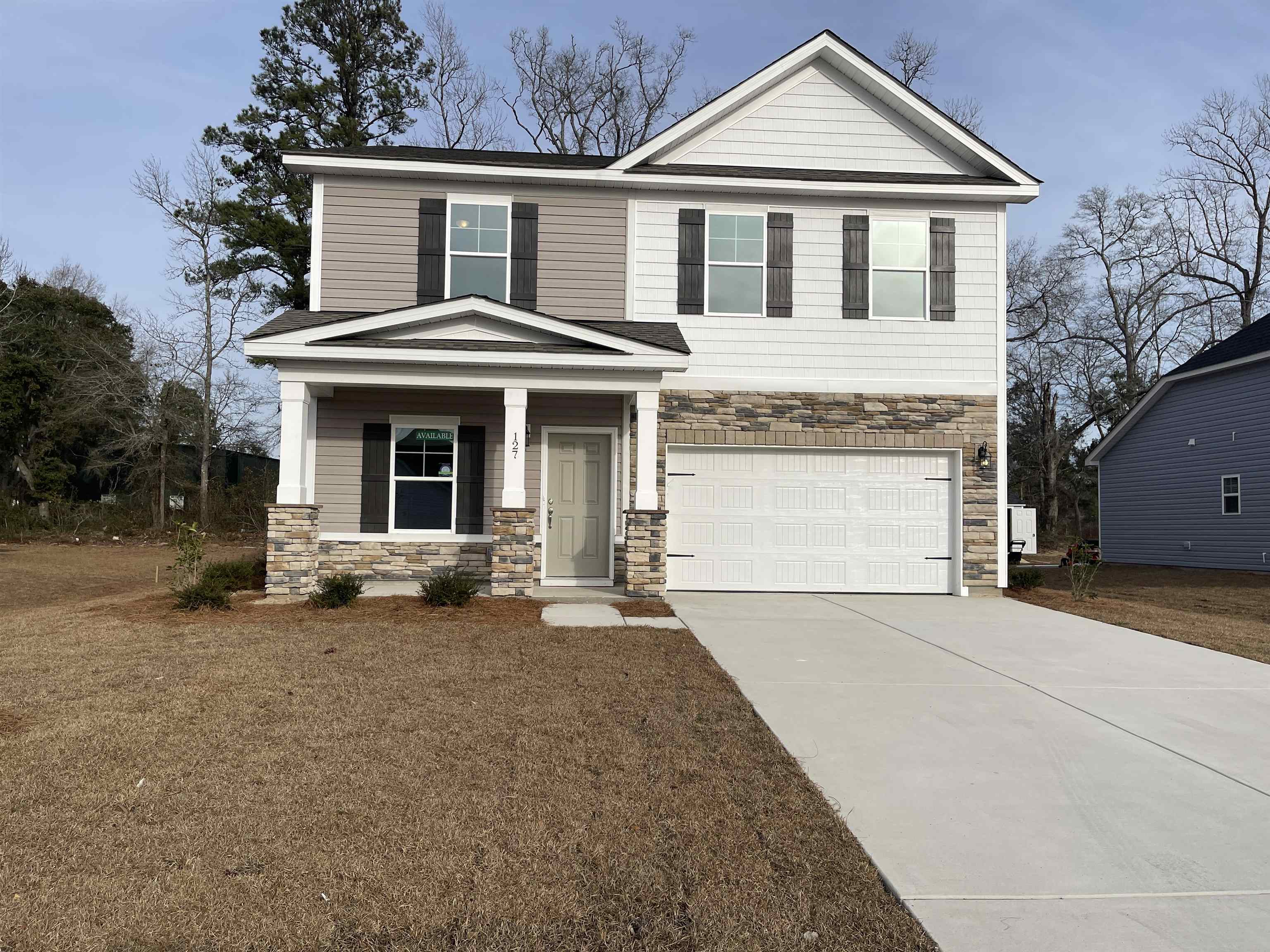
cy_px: 476
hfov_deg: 67.3
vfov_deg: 53.1
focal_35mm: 26
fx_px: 954
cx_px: 635
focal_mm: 5.1
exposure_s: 1/5128
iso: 32
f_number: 1.6
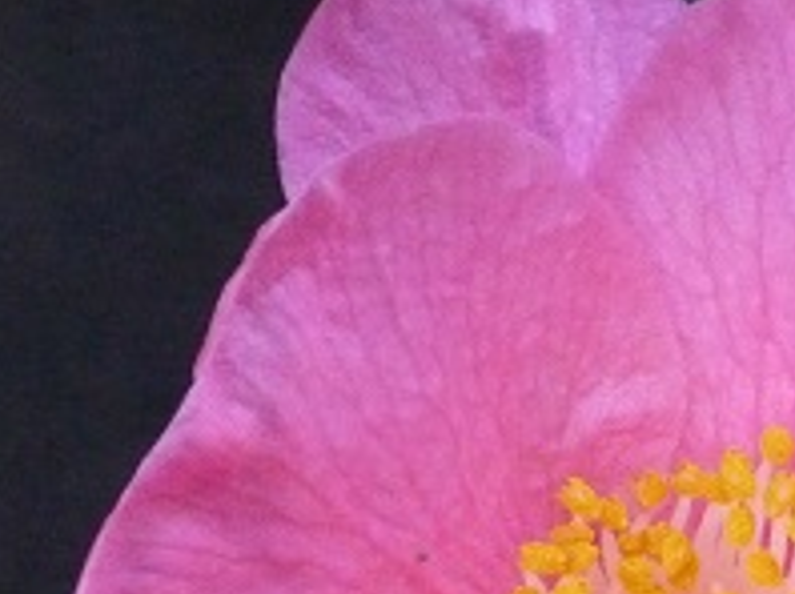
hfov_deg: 2.3
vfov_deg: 1.8
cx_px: 923
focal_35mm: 846
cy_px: 747
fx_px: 19406
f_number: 3.9
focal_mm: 37.7
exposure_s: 1/80
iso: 800
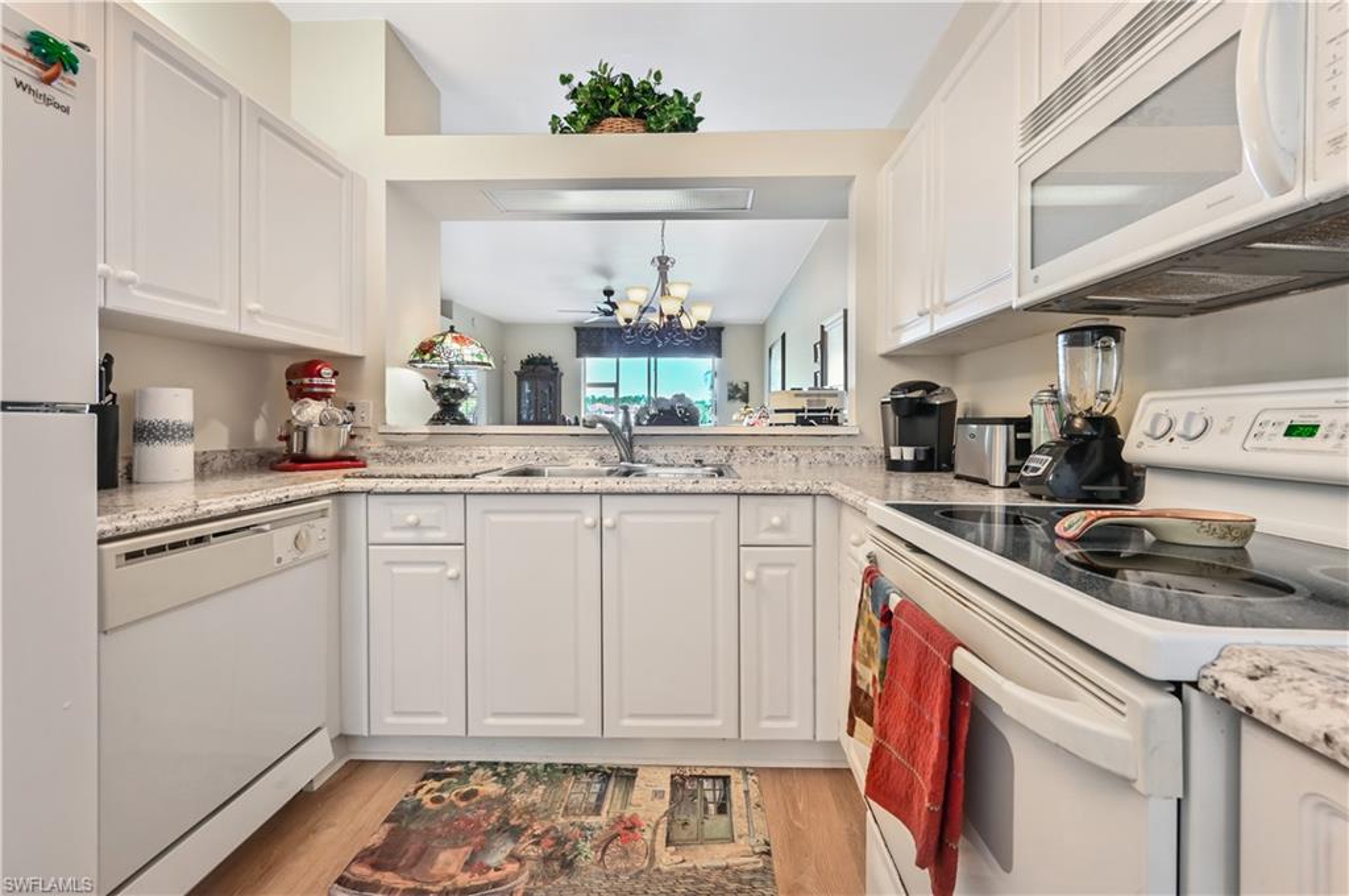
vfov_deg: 81.1
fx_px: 524
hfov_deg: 104.3
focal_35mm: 14
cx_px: 674
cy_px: 448
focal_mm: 14
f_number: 11
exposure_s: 1
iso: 125
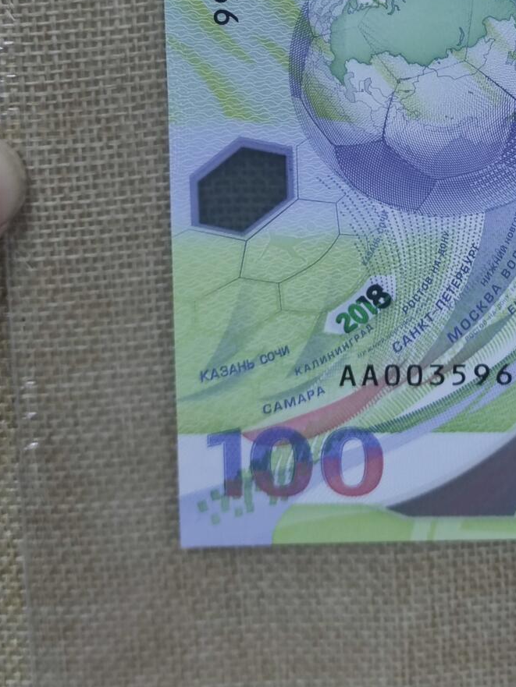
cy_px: 17
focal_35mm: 94
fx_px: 1868
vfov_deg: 20.3
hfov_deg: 15.6
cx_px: 447
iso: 262
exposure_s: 1/100
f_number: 1.69
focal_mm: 6.72
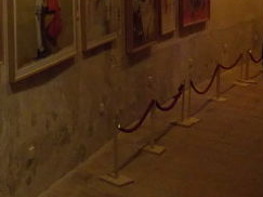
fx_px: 570
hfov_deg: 23.2
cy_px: -43
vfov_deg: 18.5
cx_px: -73
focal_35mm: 75
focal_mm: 5
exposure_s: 1/50
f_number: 3.1
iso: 556
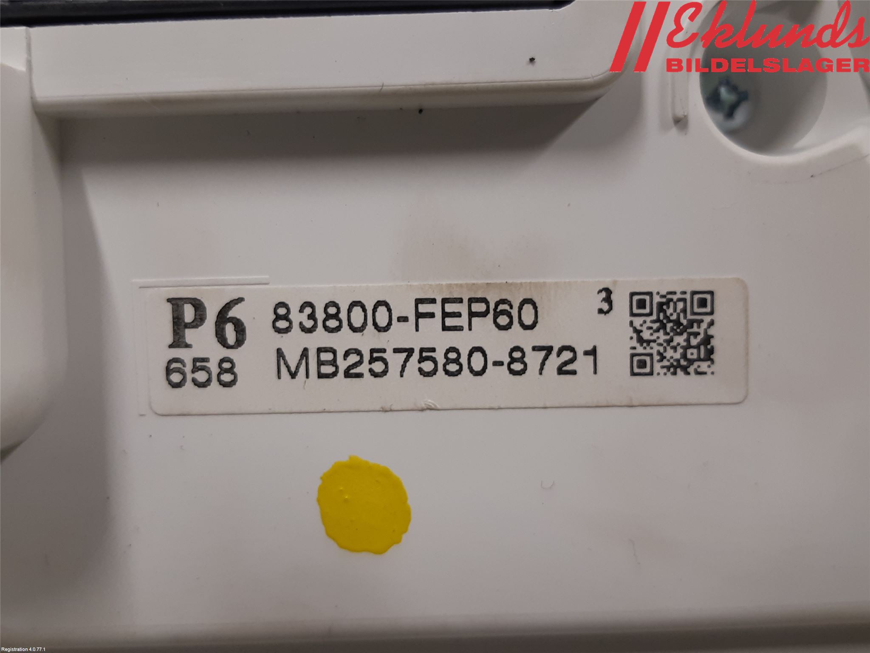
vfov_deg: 53.1
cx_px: 435
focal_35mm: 26
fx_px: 653
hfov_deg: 67.3
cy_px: 326
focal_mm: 3.93
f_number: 1.7
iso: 100
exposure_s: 1/50
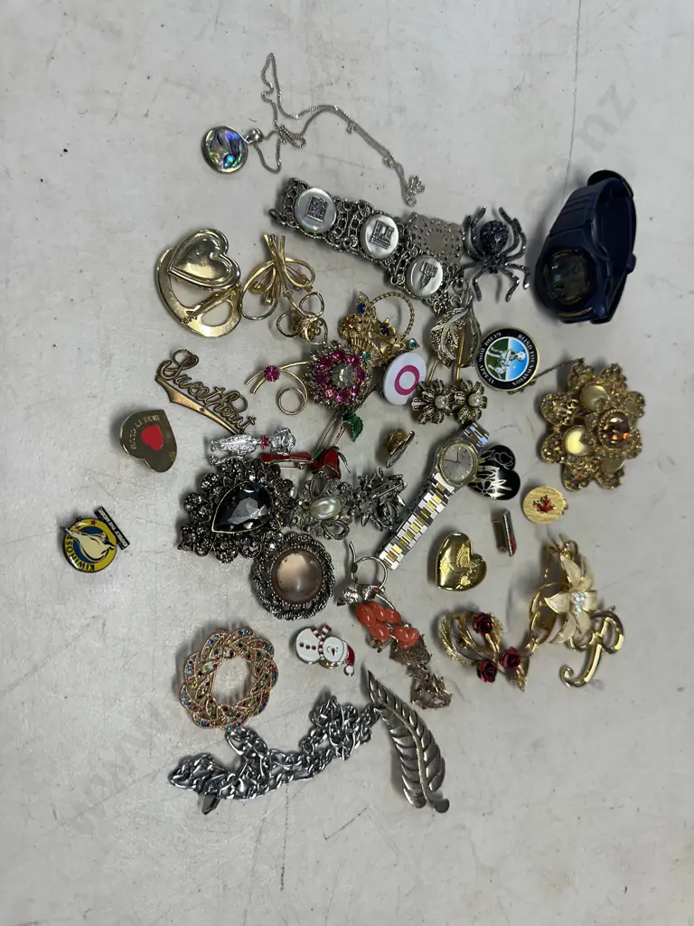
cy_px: 463
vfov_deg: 71.6
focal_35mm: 24
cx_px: 347
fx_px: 642
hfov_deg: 56.8
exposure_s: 1/100
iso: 100
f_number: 1.78
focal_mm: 6.86
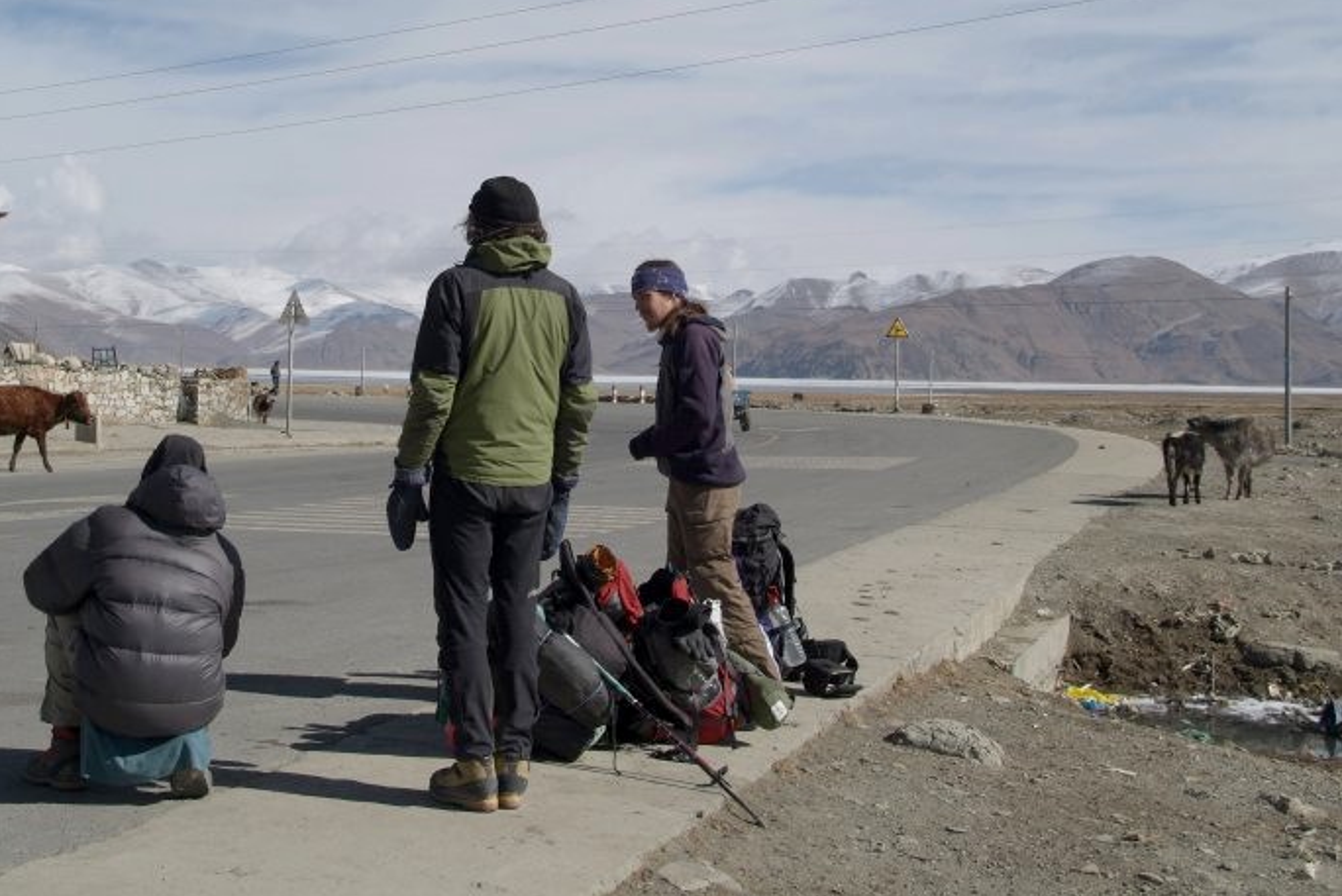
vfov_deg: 24.6
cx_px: 593
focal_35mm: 55
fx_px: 2052
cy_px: 385
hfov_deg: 36.2
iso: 100
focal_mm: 31
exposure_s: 1/250
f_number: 9.5
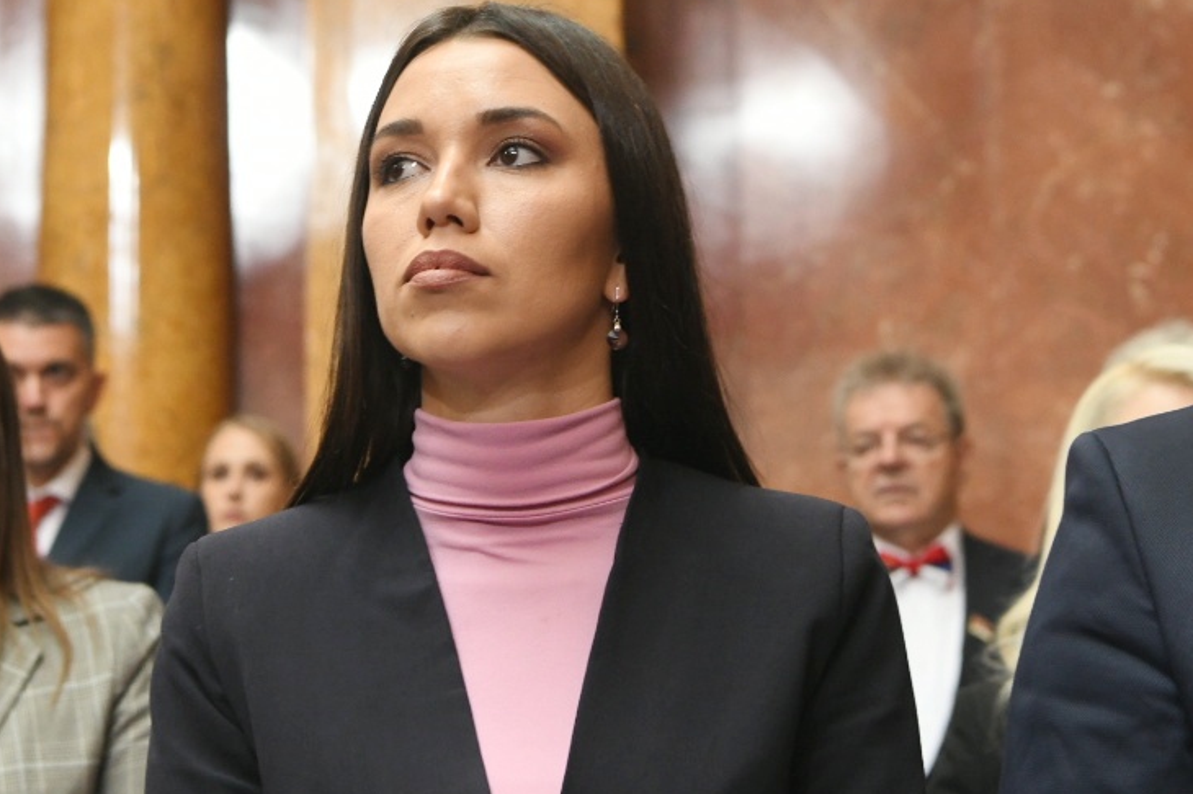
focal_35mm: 111
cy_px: 129
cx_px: 610
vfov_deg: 12.3
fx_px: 3677
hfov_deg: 18.4
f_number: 4.5
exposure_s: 1/160
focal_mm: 50
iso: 2000
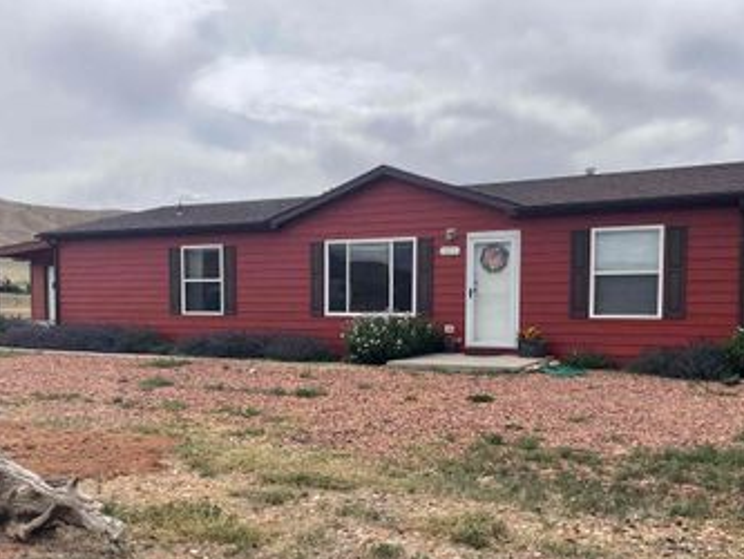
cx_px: 375
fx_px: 839
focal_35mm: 39
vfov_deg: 36.5
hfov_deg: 47.8
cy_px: 363
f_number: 1.6
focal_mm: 4.2
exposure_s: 1/5556
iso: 32
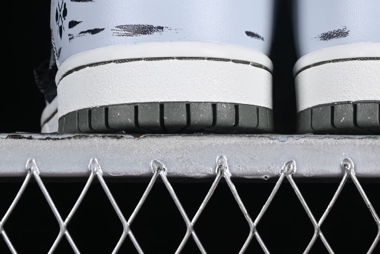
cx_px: 292
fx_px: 2312
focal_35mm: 219
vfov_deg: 6.2
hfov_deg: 9.4
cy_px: -91
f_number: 7.1
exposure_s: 1/60
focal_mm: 50
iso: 160
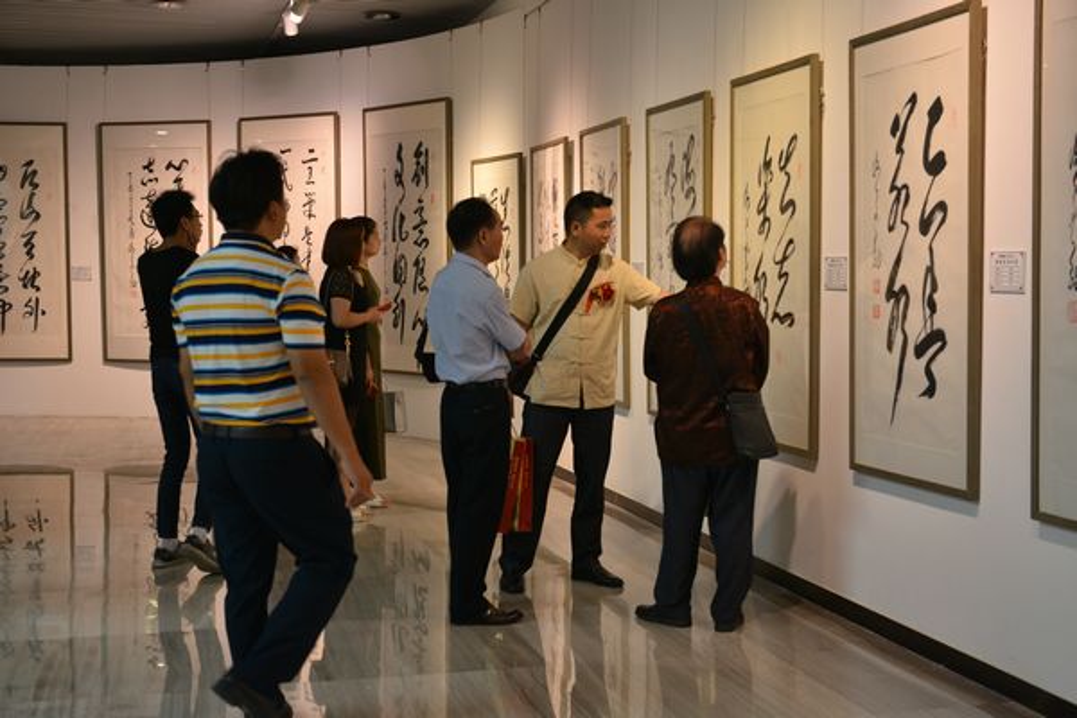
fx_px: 1436
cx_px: 538
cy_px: 359
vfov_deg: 28.1
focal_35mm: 48
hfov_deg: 41.1
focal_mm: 48
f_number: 5.6
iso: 800
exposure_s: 1/100
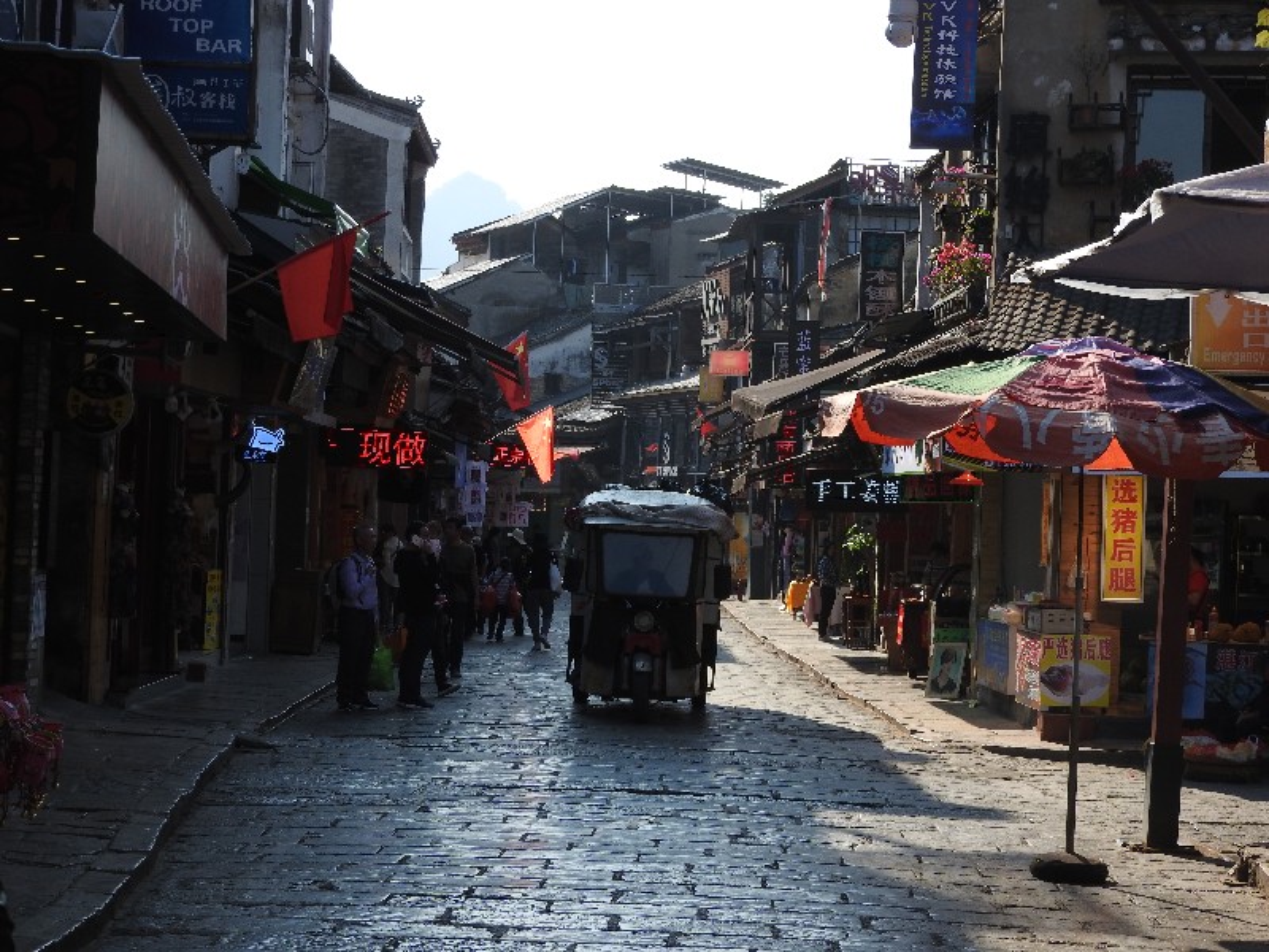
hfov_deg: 24.4
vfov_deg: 18.4
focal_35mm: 80
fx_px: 2933
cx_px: 634
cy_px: 476
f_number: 4.5
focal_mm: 14.3
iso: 100
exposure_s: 1/500
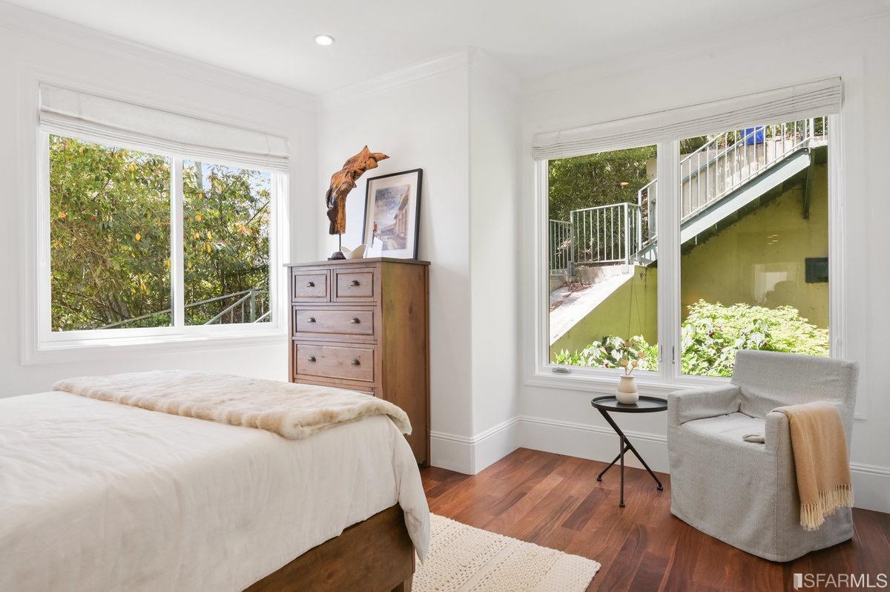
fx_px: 482
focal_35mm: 20
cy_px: 296
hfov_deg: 85.5
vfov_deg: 63.1
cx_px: 445
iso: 400
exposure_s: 1/30
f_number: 11
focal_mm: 19.5
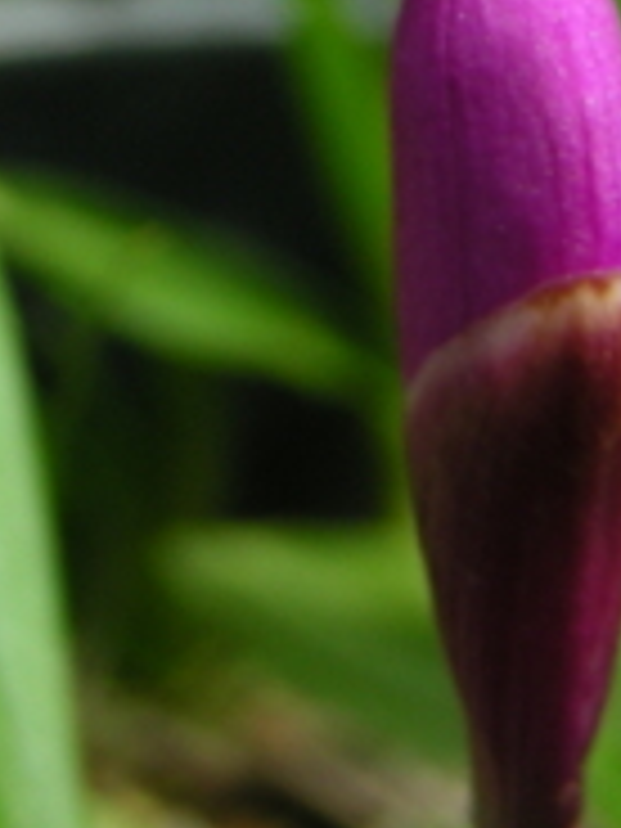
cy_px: -428
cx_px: 392
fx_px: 3947
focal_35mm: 165
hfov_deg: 9.0
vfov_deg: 11.5
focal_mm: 6.3
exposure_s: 1/112
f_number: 4
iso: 50
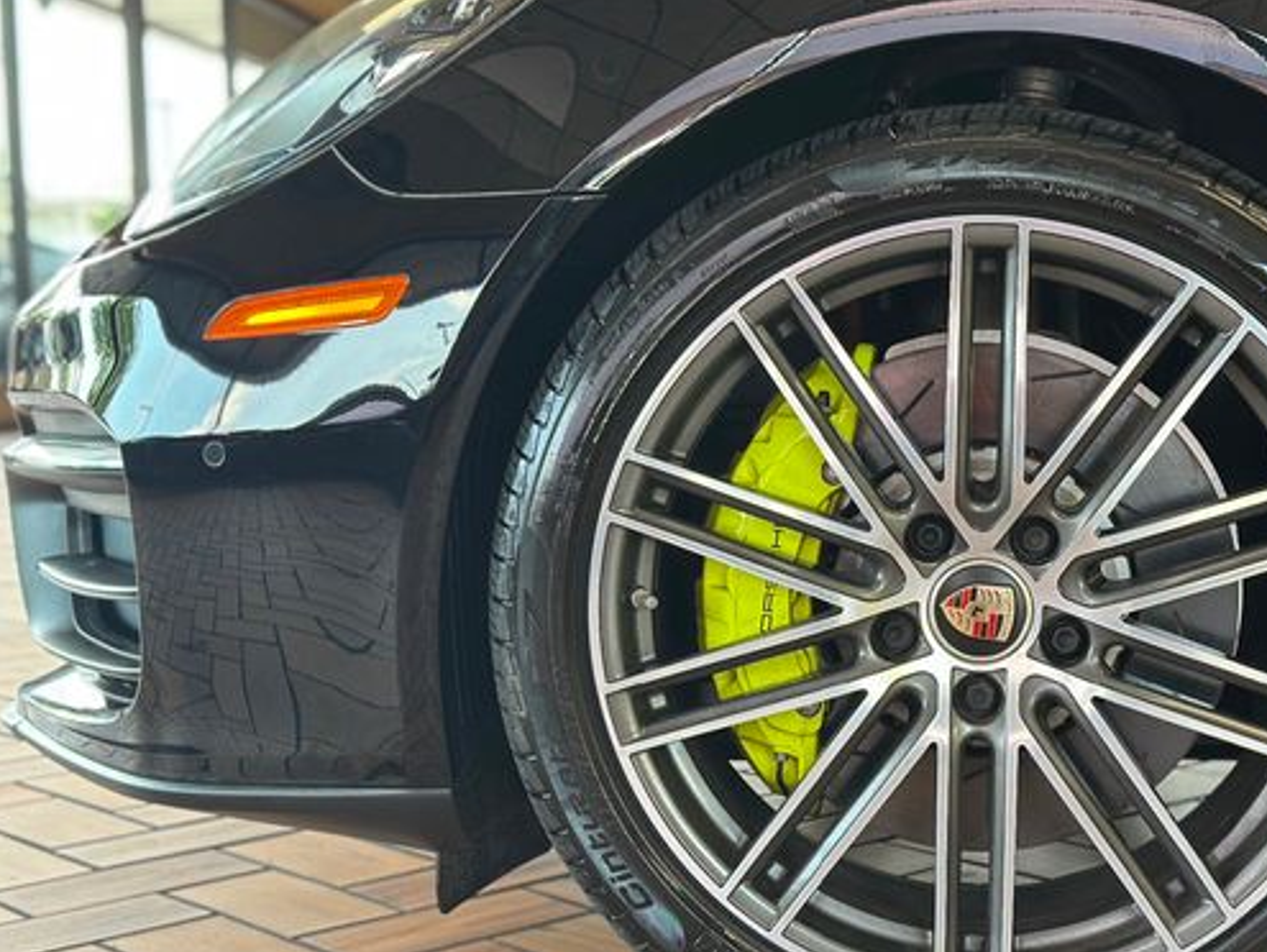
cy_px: 466
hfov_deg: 31.0
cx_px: 809
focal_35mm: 62
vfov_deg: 23.7
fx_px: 2271
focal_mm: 6.86
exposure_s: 1/120
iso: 100
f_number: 1.78
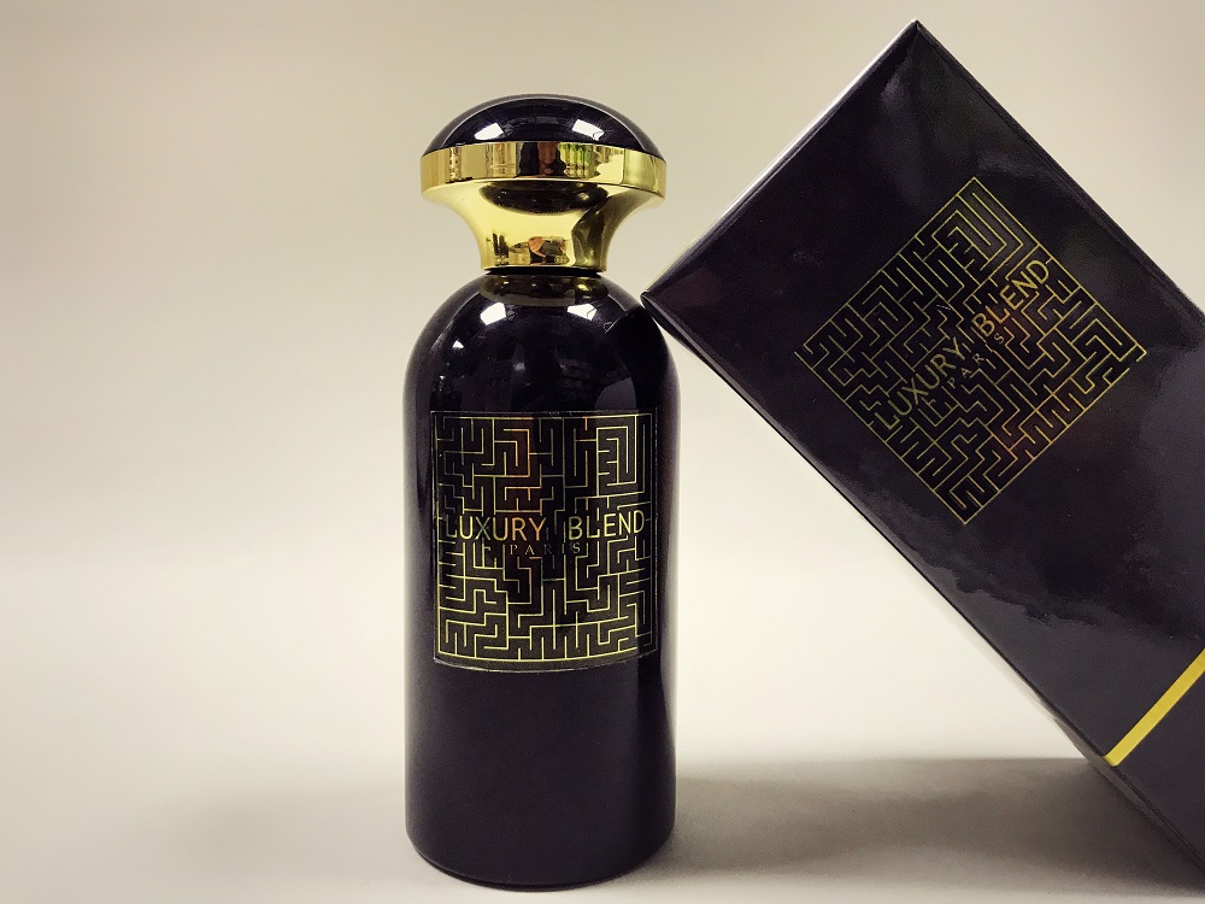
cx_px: 602
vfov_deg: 49.7
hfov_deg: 63.4
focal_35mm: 28
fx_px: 975
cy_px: 452
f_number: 1.8
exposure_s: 1/33
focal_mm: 3.99
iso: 40
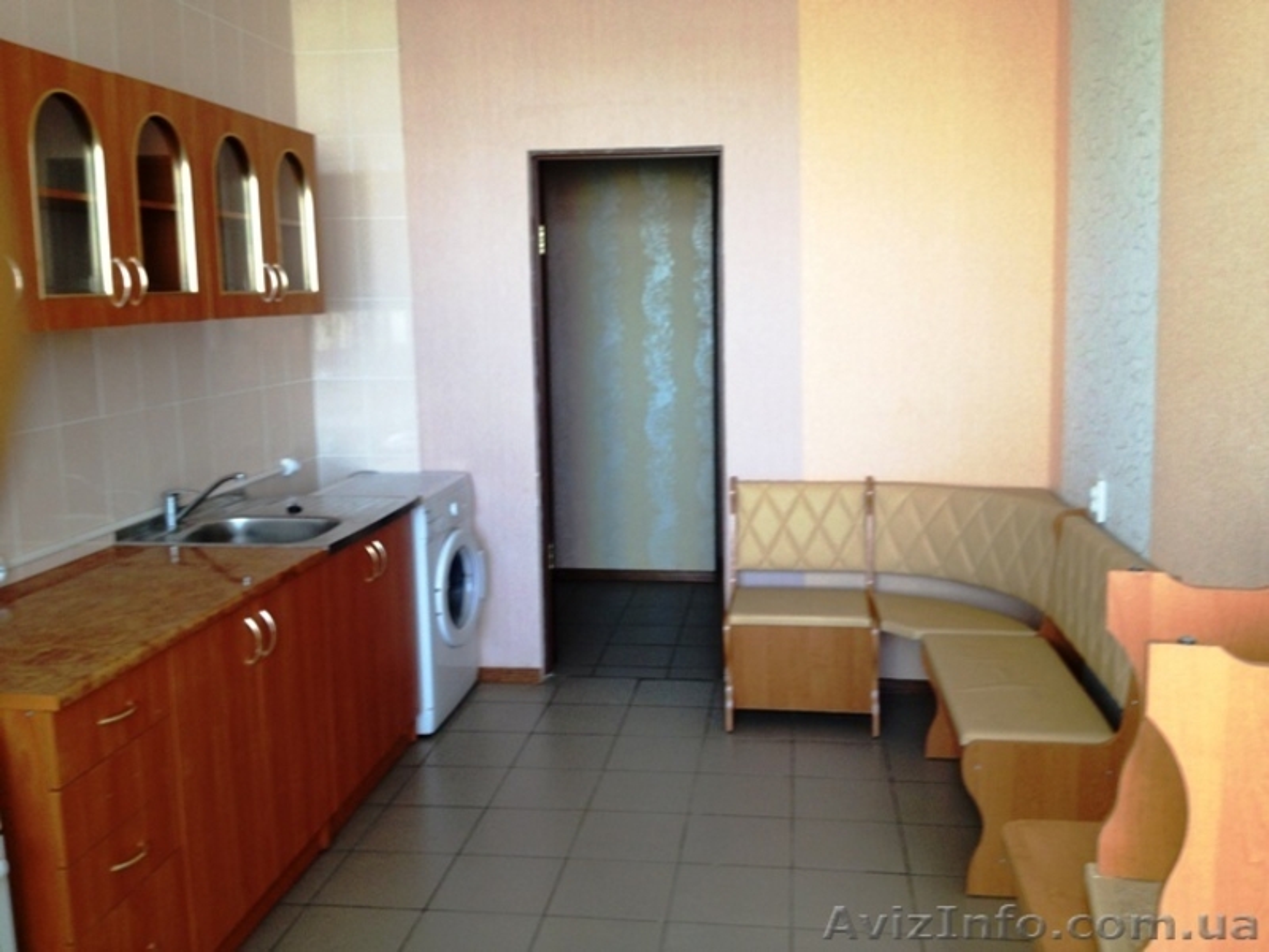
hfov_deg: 52.6
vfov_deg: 40.7
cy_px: 476
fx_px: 1283
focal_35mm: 35
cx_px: 634
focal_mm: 4.28
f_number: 2.4
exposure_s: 1/20
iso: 50
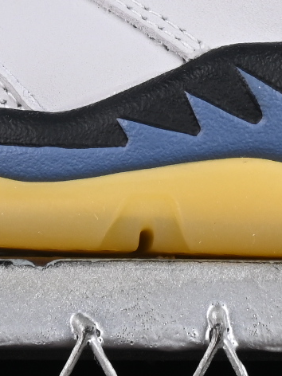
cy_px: -178
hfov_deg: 3.5
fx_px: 4616
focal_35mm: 425
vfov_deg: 4.6
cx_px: 318
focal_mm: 50
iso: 160
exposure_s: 1/80
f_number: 8
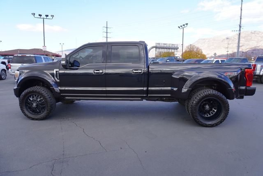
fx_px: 175
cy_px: 88
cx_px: 132
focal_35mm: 24
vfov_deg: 53.2
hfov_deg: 73.7
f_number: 5.6
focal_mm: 16
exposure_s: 1/125
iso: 100
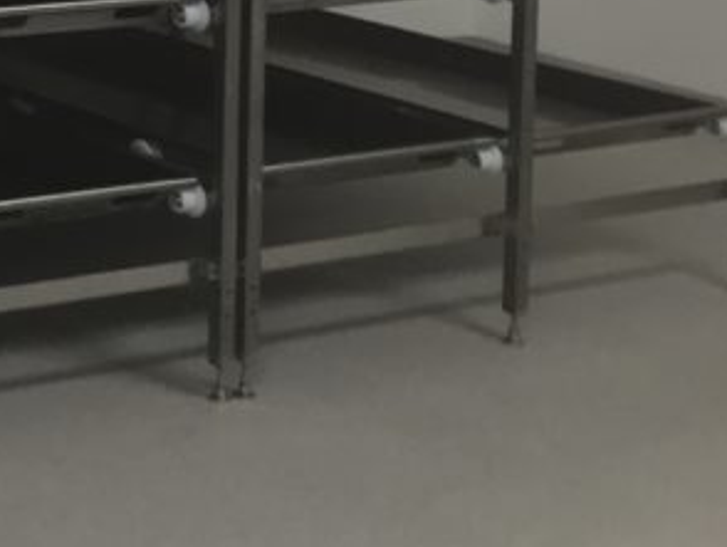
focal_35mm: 101
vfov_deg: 13.9
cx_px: -408
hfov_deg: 17.3
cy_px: -238
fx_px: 2123
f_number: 2.2
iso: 64
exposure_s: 1/30
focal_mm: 4.15
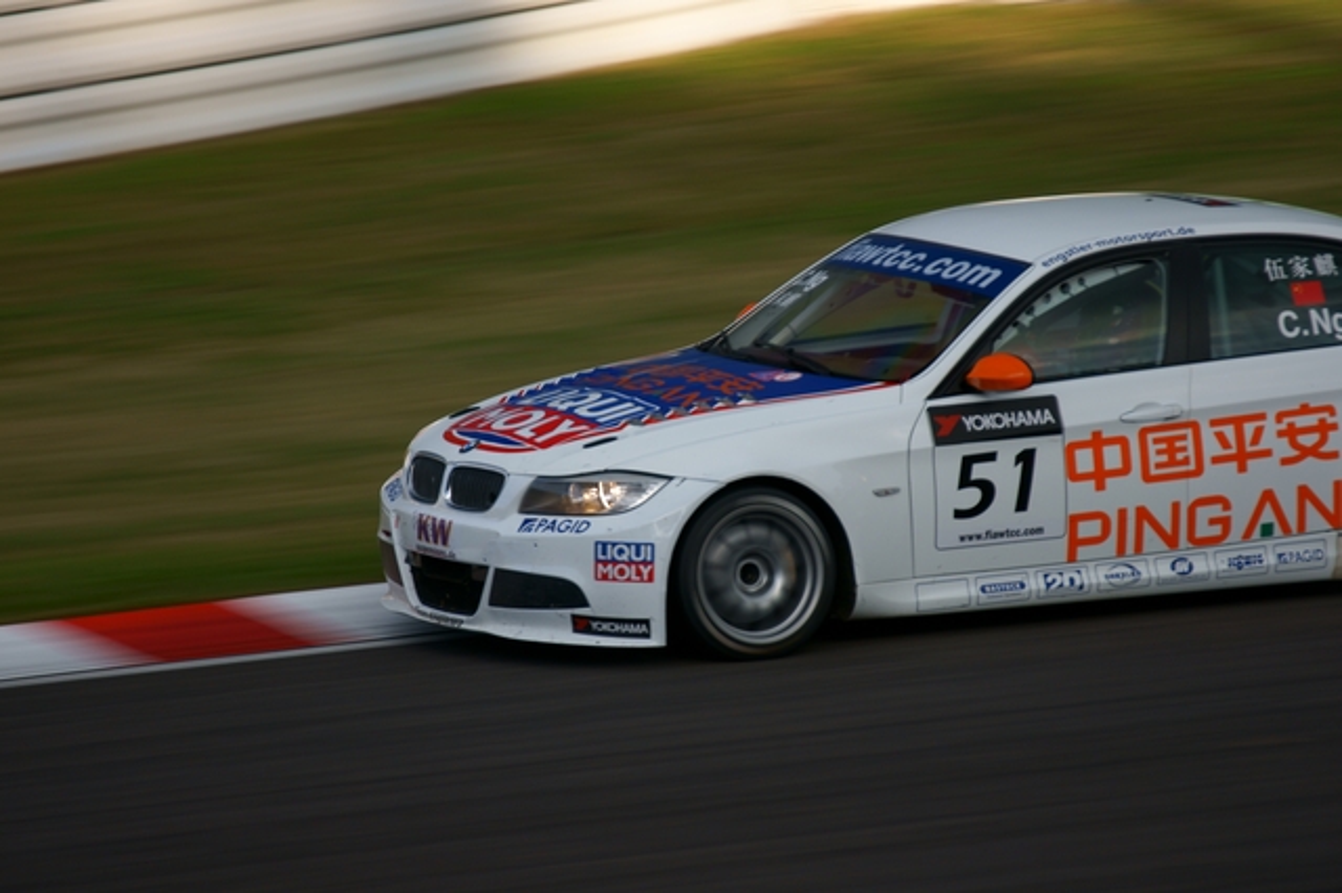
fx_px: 16766
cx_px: 671
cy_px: 446
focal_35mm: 450
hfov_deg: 4.6
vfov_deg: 3.1
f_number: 5.6
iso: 100
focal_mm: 300
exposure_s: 1/125
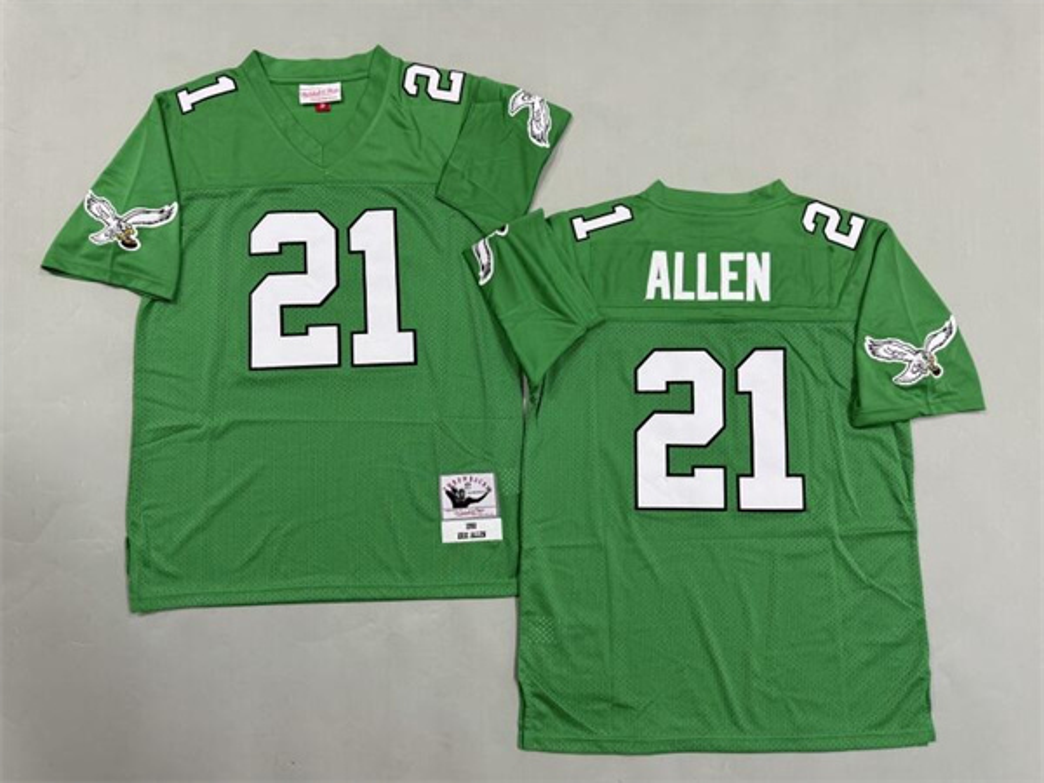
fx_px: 724
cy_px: 392
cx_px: 522
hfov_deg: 71.6
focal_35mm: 24
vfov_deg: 56.8
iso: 160
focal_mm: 6.76
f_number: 1.78
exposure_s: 1/50
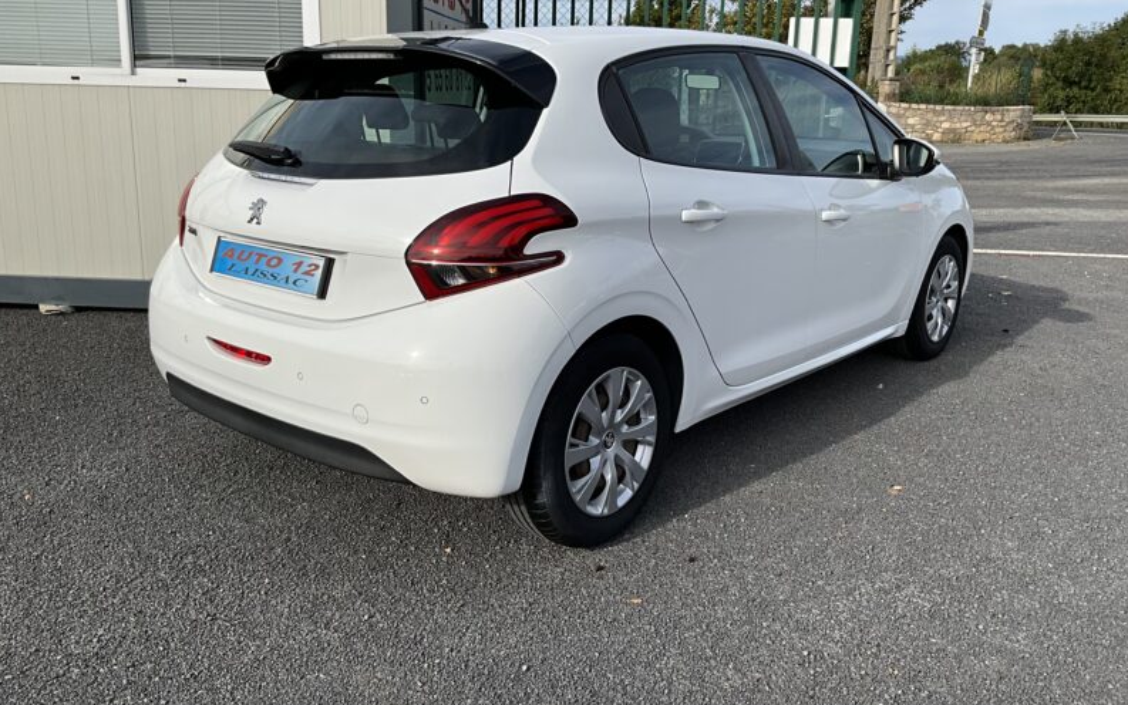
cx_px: 563
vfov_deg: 40.6
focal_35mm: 31
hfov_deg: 61.2
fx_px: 953
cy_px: 311
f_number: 1.8
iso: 25
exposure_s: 1/1848
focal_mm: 3
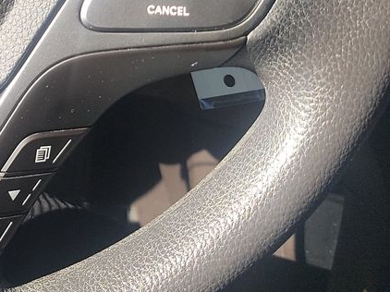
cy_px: -156
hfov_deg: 19.7
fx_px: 1025
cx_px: -128
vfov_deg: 15.0
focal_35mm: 91
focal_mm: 6.7
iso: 50
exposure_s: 1/209
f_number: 1.8
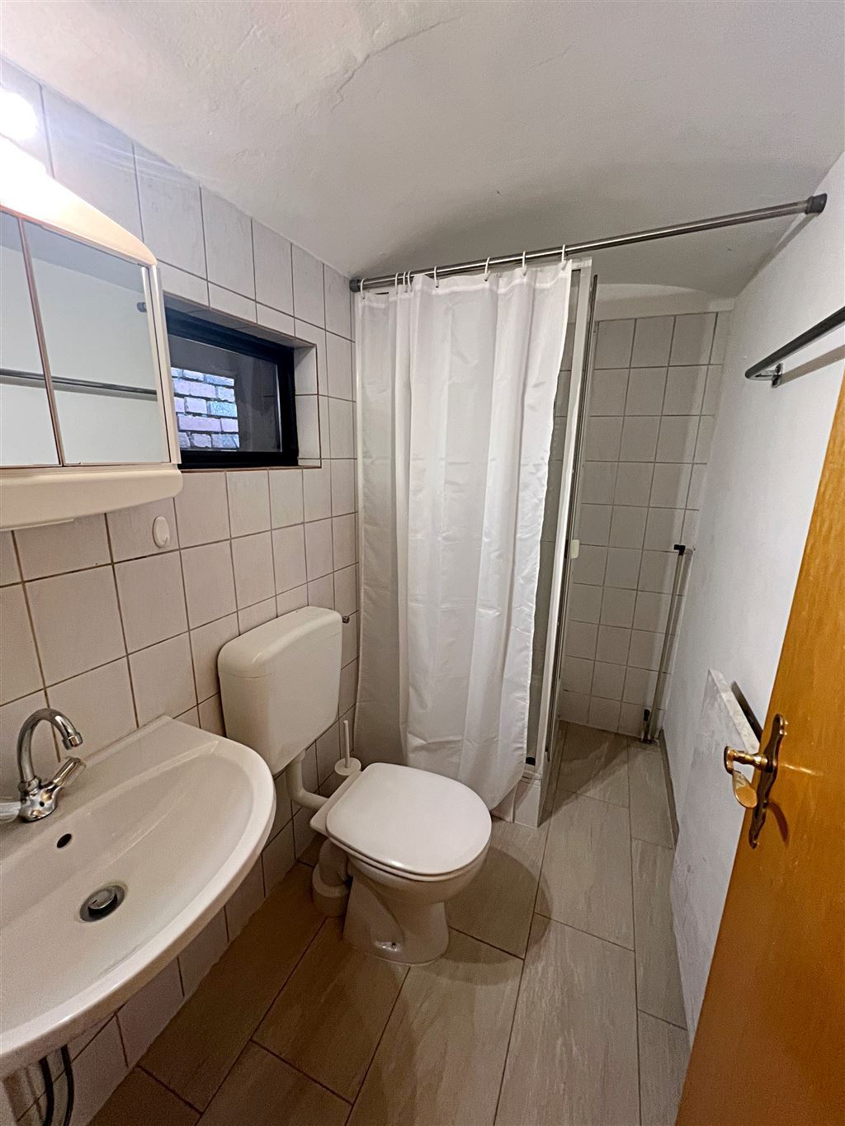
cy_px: 563
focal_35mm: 13
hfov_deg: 89.9
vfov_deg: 106.2
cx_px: 422
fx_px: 423
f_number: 1.8
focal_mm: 1.57
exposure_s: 1/50
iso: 250
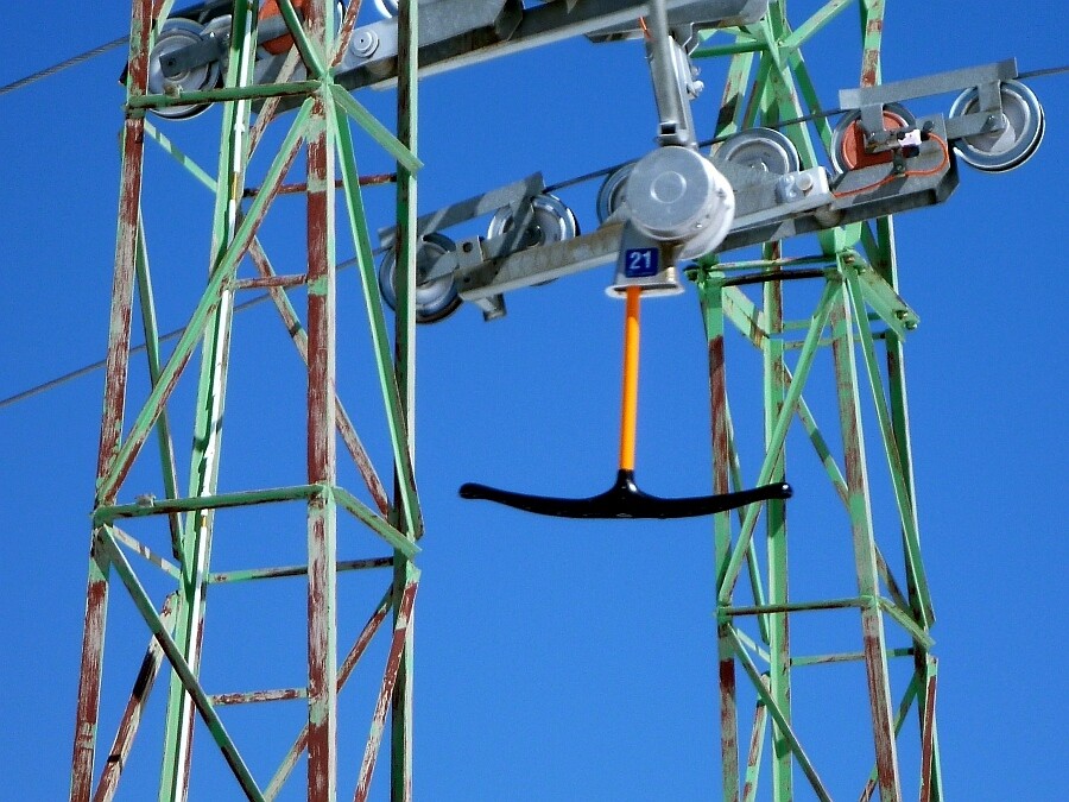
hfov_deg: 8.5
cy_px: 401
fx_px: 7226
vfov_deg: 6.4
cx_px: 534
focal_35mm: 234
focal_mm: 22.8
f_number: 5.9
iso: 80
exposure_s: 1/250
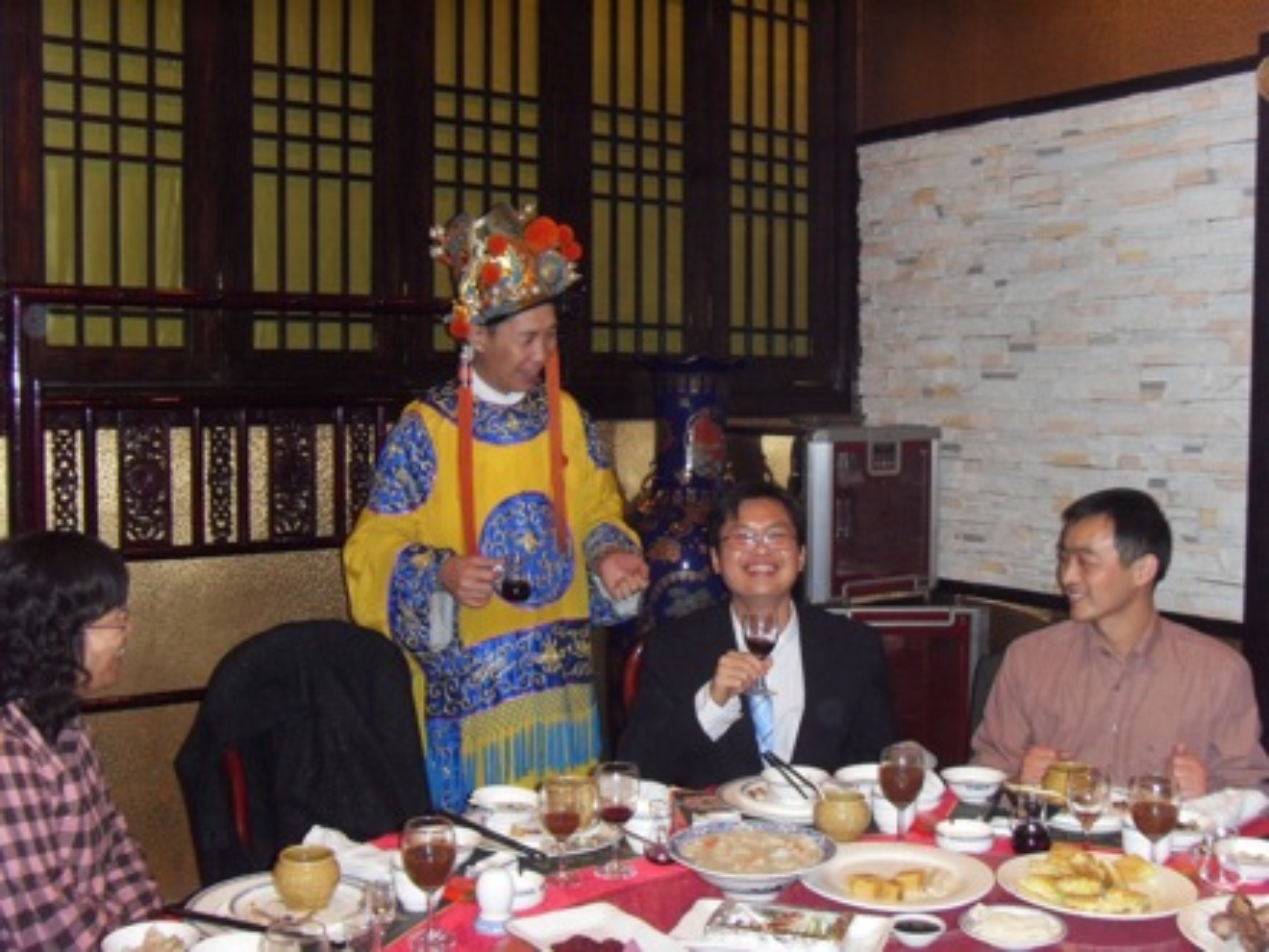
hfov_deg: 47.9
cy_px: 476
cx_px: 634
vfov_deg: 36.8
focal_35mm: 39
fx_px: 1430
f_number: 3.5
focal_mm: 6.6
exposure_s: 1/45
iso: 400
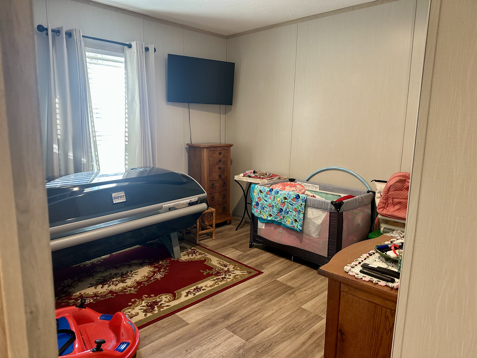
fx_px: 331
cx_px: 238
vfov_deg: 56.8
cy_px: 179
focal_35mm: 24
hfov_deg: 71.6
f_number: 1.78
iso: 200
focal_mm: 6.86
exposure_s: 1/60
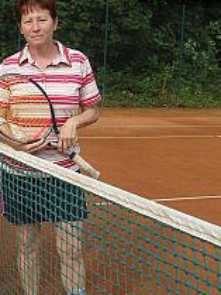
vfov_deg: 29.8
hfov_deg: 22.1
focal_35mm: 65
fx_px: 553
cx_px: 21
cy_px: 140
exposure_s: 1/200
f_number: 7
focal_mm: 7.3
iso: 100
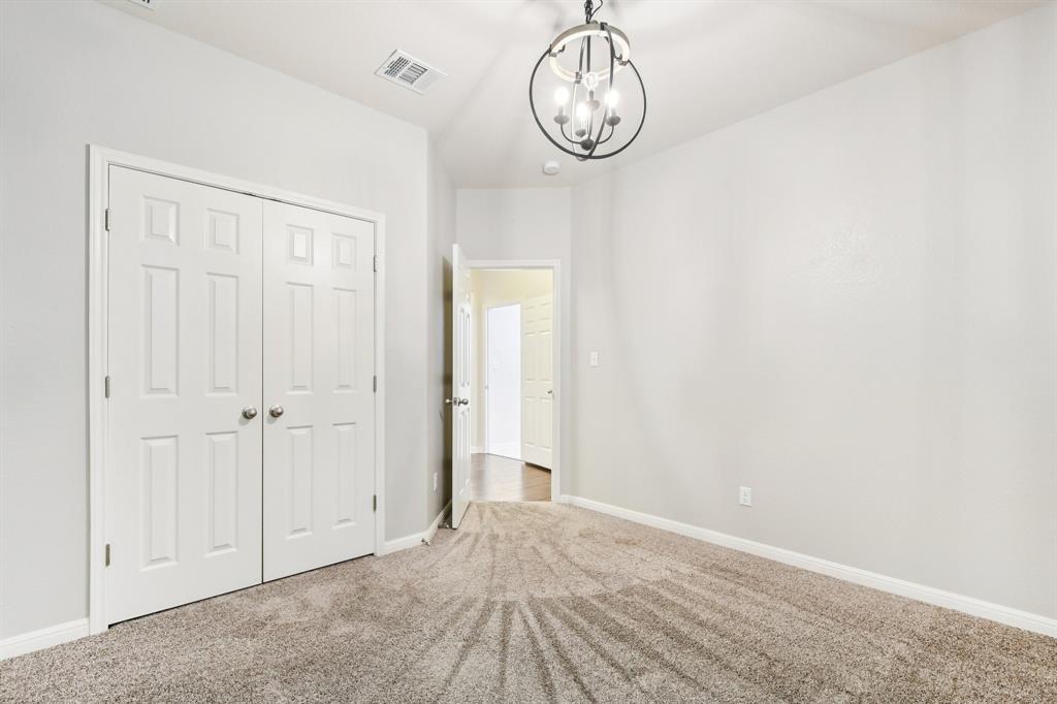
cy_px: 352
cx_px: 528
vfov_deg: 77.3
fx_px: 440
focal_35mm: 15
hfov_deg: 100.4
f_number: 8
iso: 400
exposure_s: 1/6
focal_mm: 10
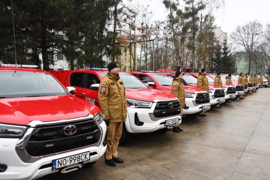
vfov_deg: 43.6
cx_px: 135
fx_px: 225
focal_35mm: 30
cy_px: 90
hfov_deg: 61.9
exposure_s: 1/200
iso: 1600
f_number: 7.1
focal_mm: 20
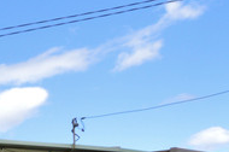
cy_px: 320
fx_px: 514
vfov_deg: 13.8
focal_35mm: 81
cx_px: -330
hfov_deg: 14.7
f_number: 13
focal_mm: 10
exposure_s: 1/200
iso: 400
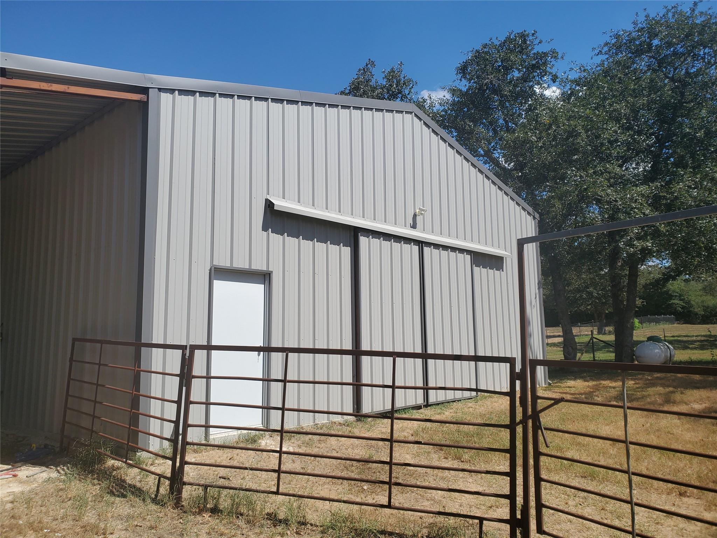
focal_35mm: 26
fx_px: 539
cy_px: 269
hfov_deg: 67.3
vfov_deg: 53.1
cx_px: 358
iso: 50
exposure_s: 1/1951
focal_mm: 4.3
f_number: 2.4
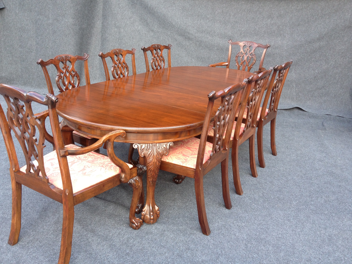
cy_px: 132
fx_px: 356
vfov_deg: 40.7
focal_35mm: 35
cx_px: 176
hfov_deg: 52.6
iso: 80
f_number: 2.4
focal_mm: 4.28
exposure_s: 1/120
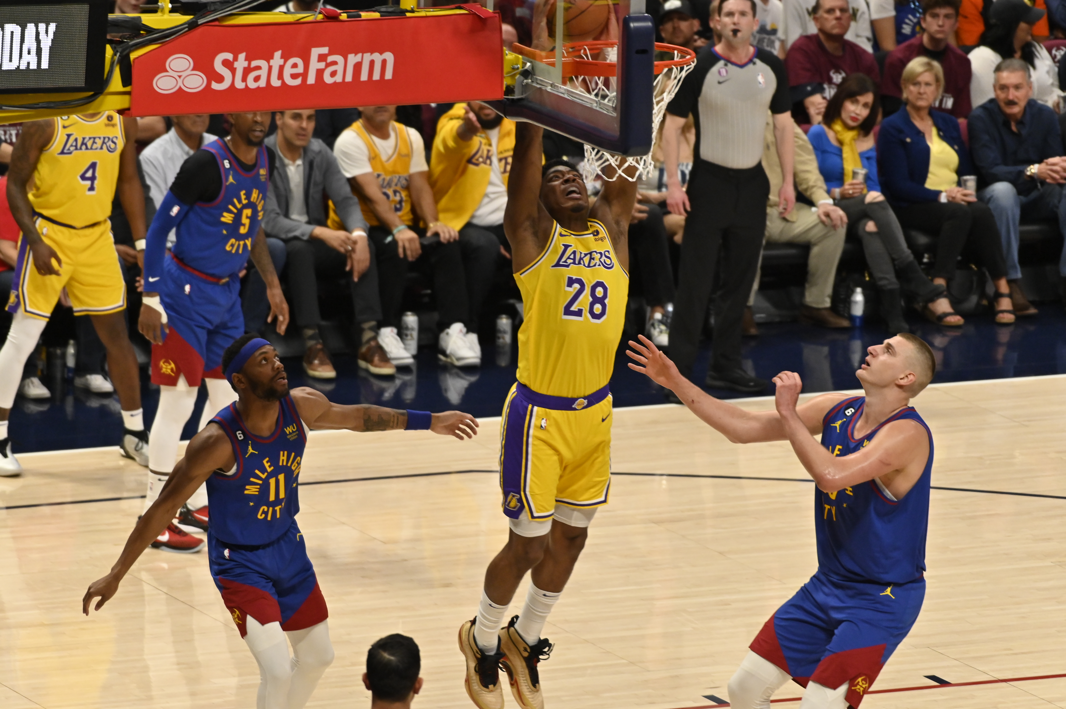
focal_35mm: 320
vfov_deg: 4.3
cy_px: 354
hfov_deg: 6.4
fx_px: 9469
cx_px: 533
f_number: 5.6
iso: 4000
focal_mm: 320
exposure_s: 1/1250
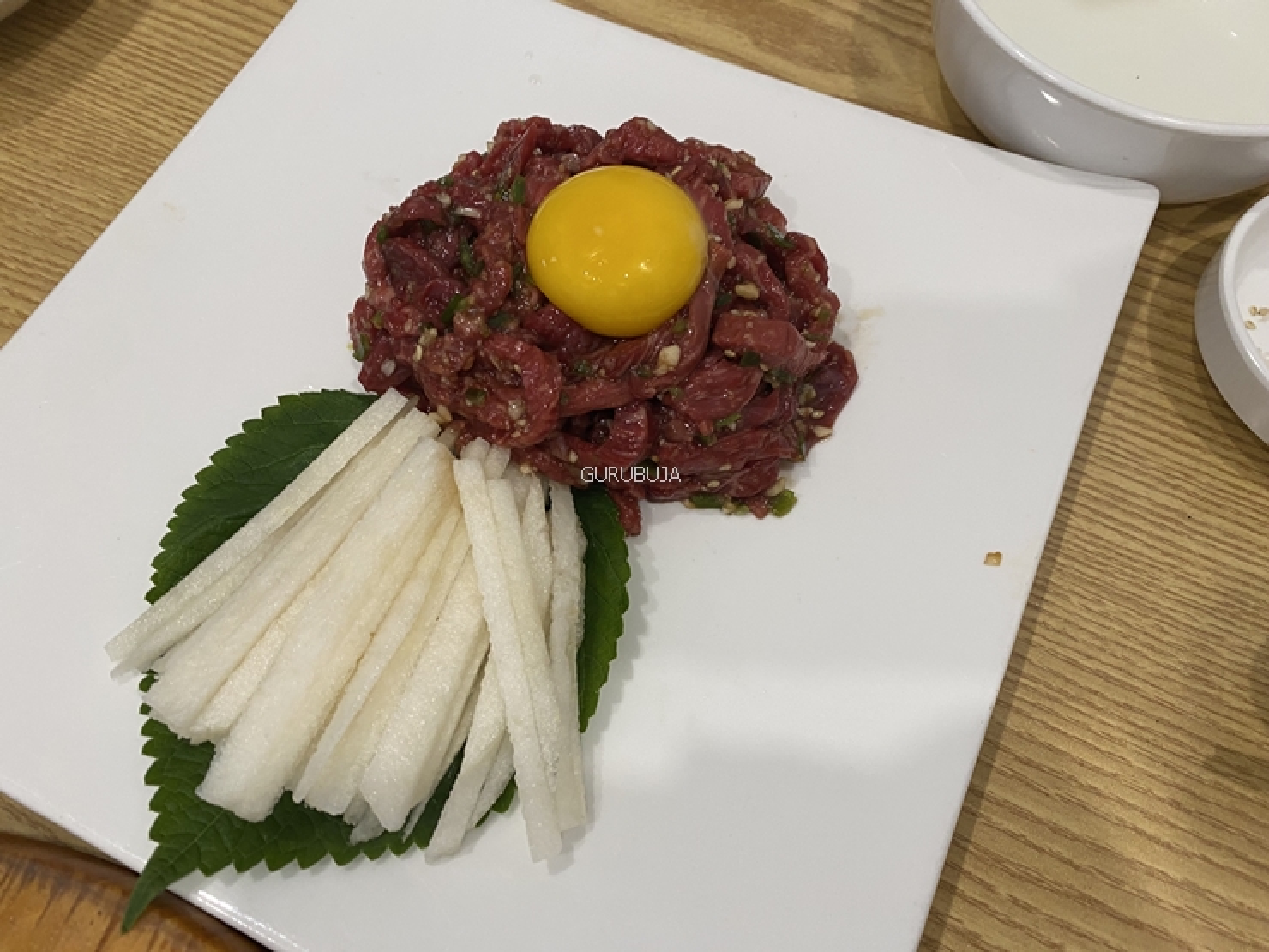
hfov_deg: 67.3
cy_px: 476
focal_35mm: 26
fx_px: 953
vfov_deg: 53.1
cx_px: 634
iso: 125
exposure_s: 1/60
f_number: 1.8
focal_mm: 4.25
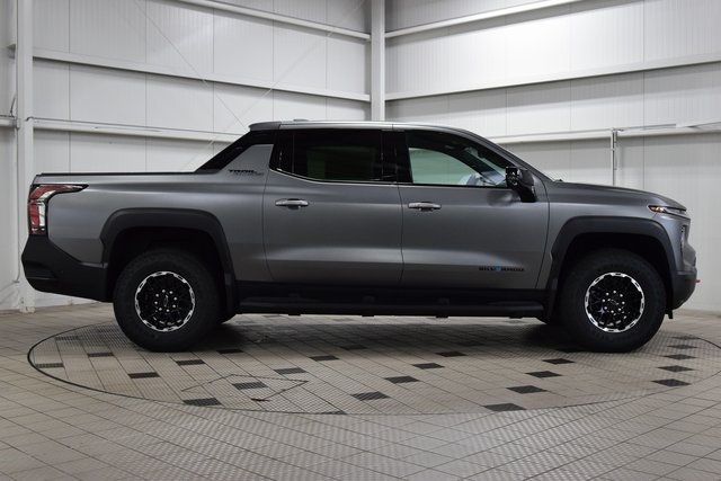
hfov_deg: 45.0
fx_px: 871
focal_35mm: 44
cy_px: 240
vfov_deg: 30.9
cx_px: 360
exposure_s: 1/60
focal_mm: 29
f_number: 8
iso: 1600
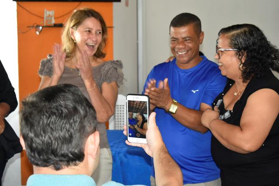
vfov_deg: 19.0
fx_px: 558
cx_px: 140
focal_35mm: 72
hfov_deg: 28.0
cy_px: 93
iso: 800
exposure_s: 1/60
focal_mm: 48
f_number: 5.3
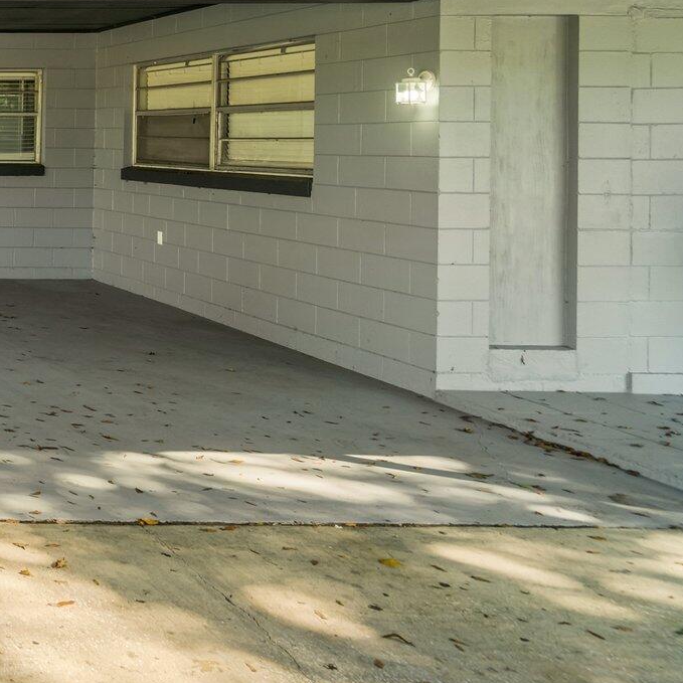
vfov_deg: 38.8
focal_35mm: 41
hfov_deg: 27.8
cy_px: 102
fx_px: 915
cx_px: -340
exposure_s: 1/250
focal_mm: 16
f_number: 5.6
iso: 320
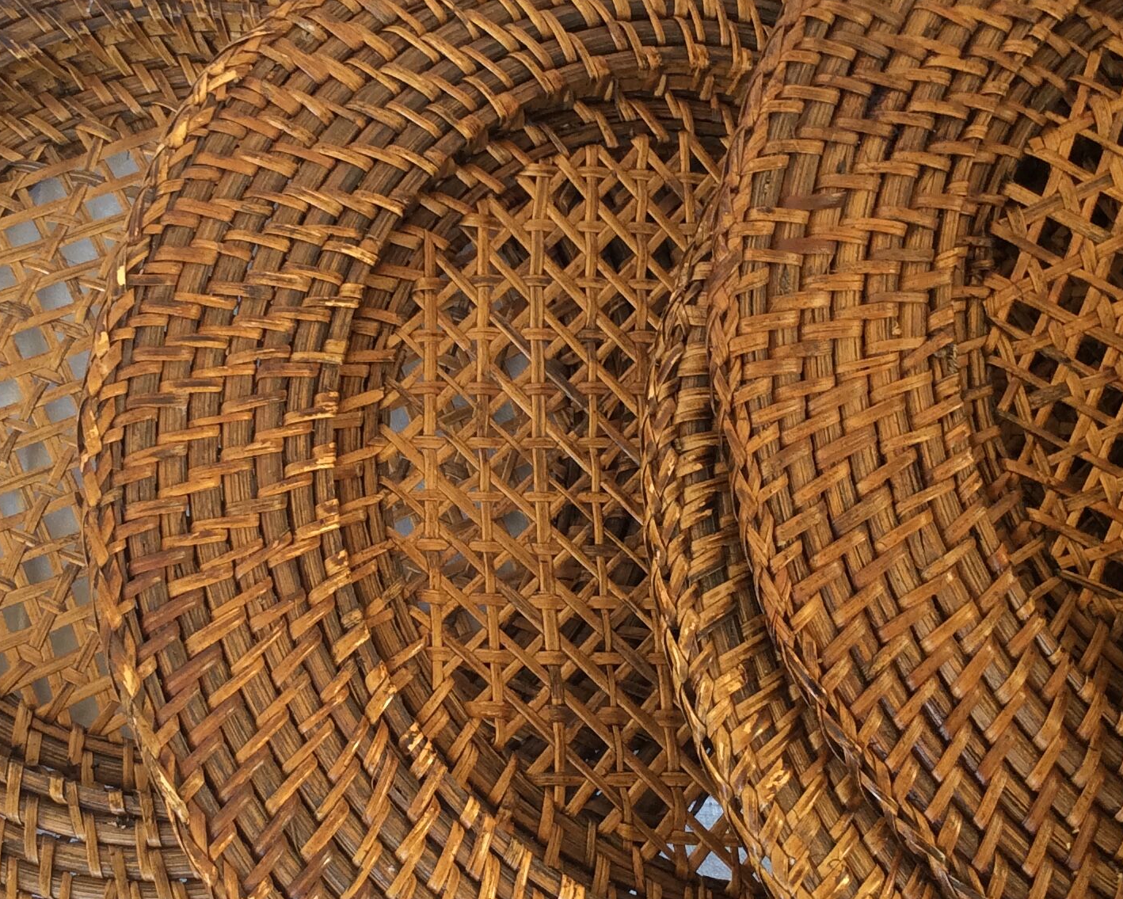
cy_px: 431
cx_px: 472
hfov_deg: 32.9
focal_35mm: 57
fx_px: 1895
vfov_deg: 26.7
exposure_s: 1/25
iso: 50
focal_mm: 3.3
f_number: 2.4
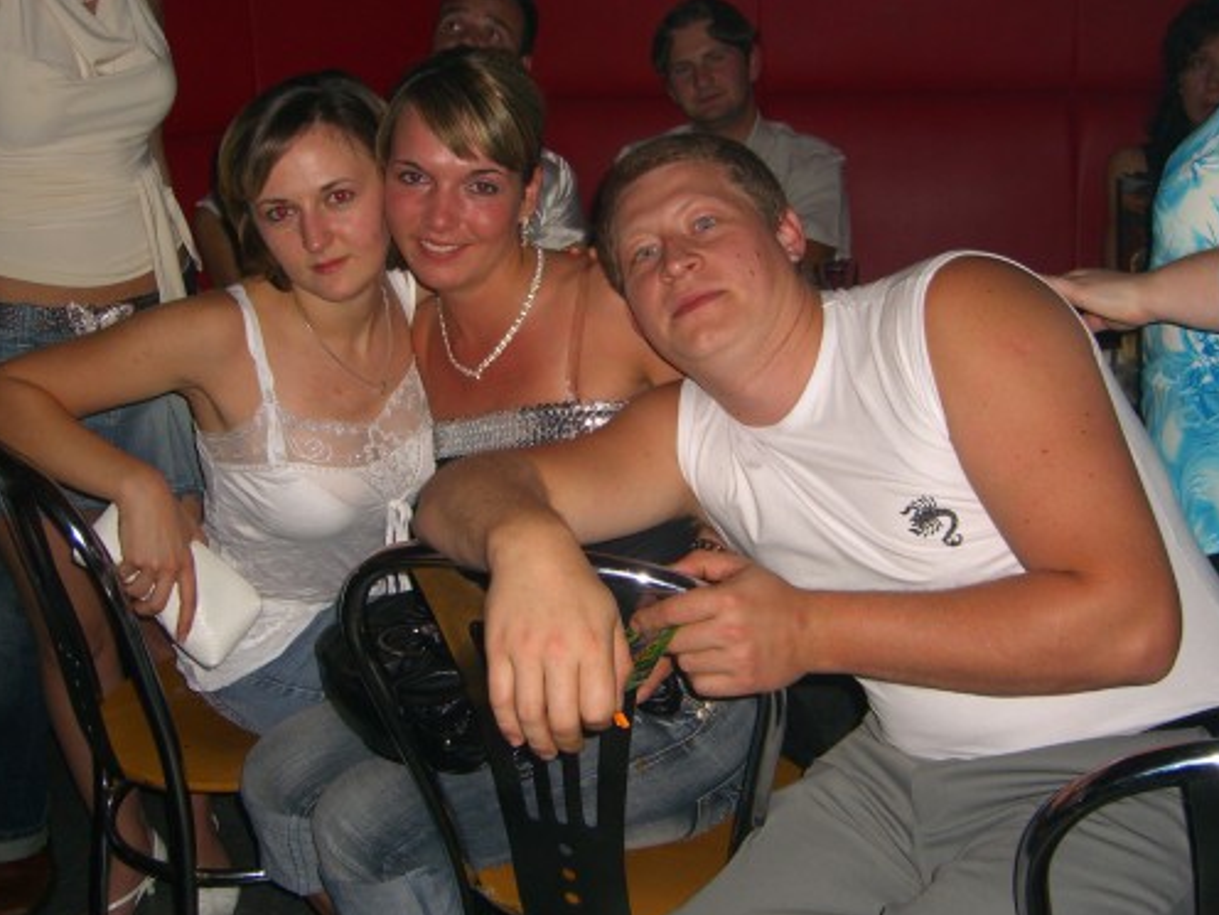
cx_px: 627
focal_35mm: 46
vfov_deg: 31.5
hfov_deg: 41.2
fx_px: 1620
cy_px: 394
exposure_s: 1/60
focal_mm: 7.9
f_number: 2.8
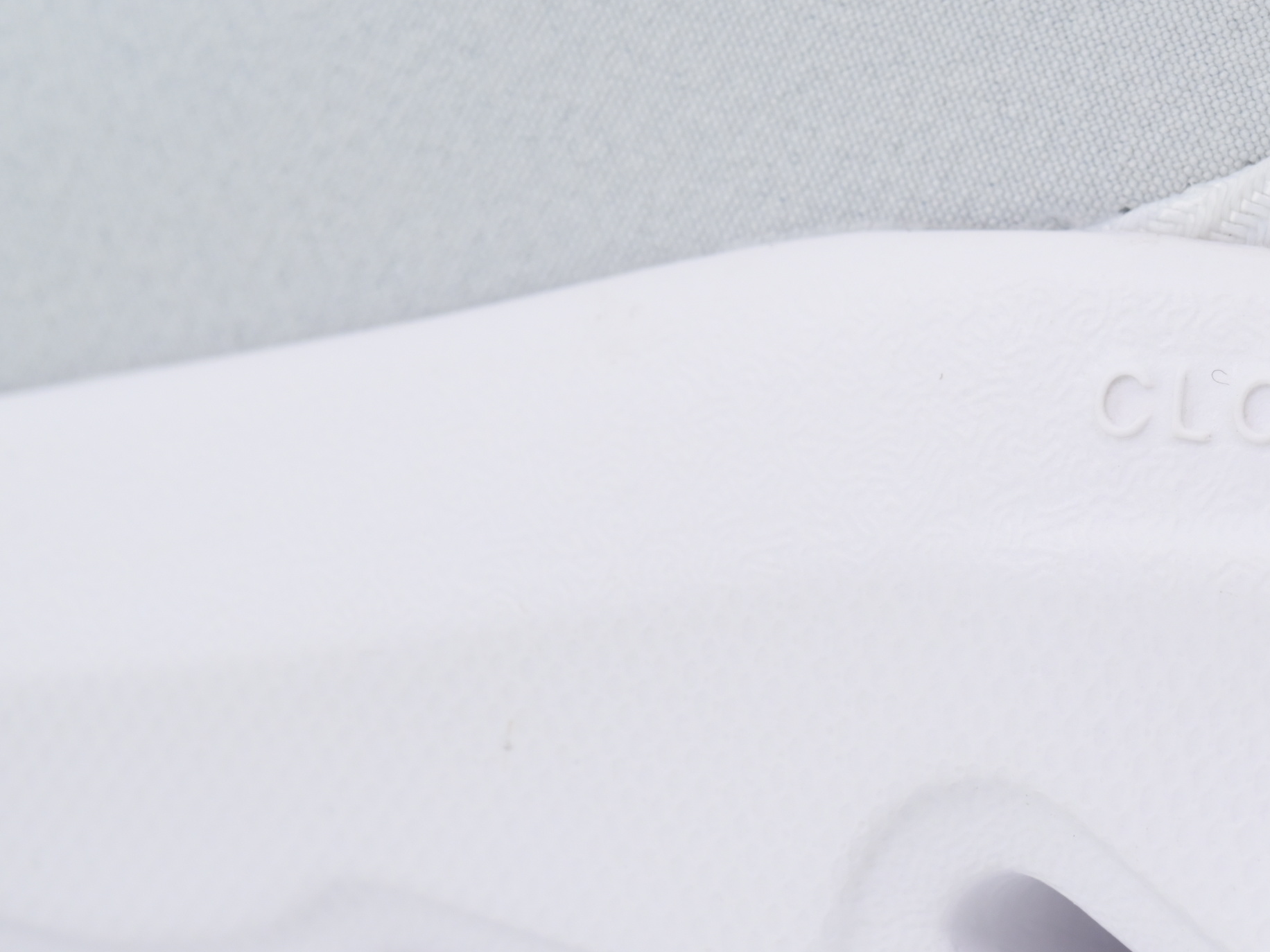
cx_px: 1142
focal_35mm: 221
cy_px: 251
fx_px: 8108
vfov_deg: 6.7
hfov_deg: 8.9
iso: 400
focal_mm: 102
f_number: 11
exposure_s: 1/100
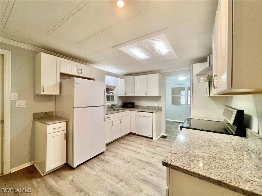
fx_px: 98
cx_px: 131
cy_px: 98
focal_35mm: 13
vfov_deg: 89.9
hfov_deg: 106.2
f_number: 1.8
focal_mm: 1.57
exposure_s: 1/120
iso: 200
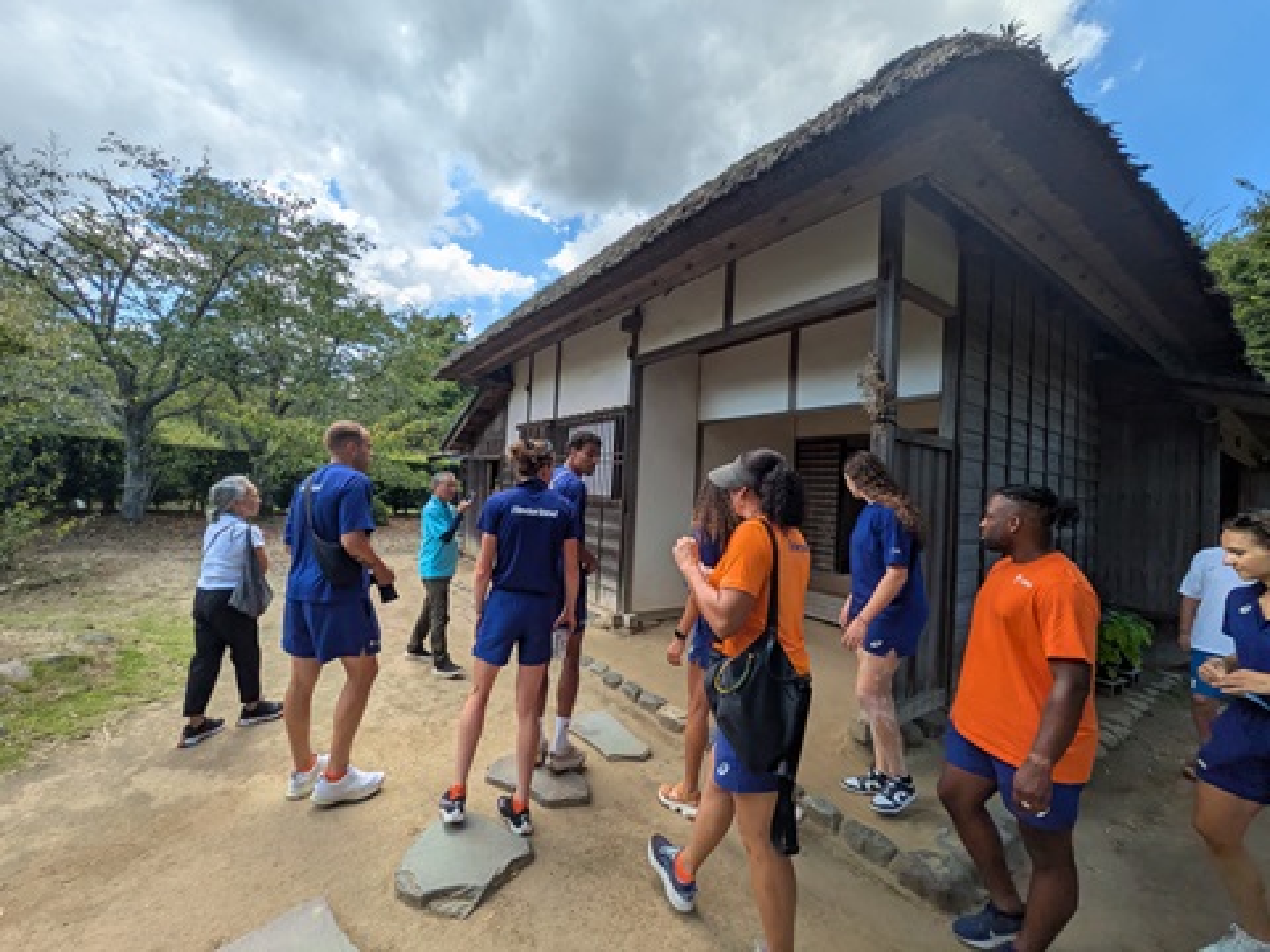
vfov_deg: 85.7
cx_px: 635
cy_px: 476
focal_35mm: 14
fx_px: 514
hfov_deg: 102.1
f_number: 2.2
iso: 37
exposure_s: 1/1070
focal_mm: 1.83
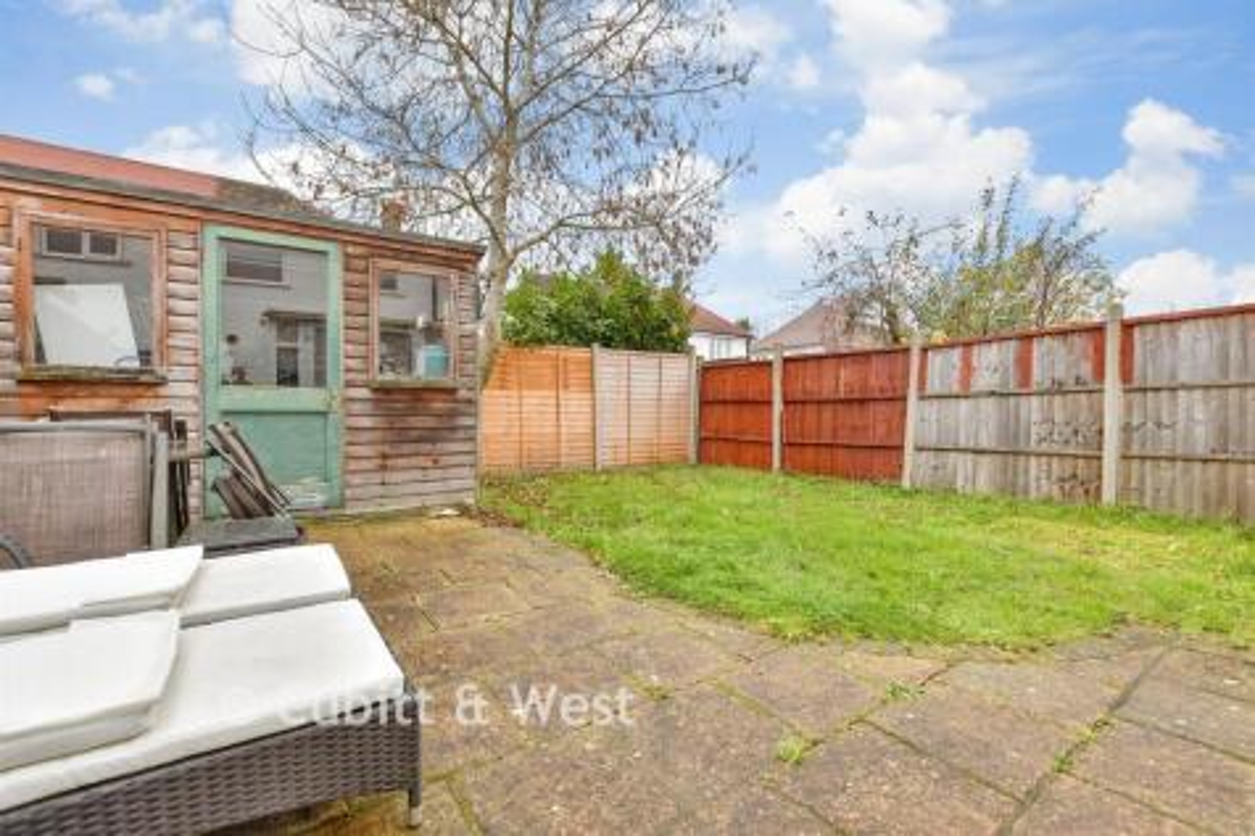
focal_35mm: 15
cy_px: 418
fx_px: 523
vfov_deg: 77.3
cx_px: 628
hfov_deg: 100.4
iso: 160
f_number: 8
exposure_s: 1/40
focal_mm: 10
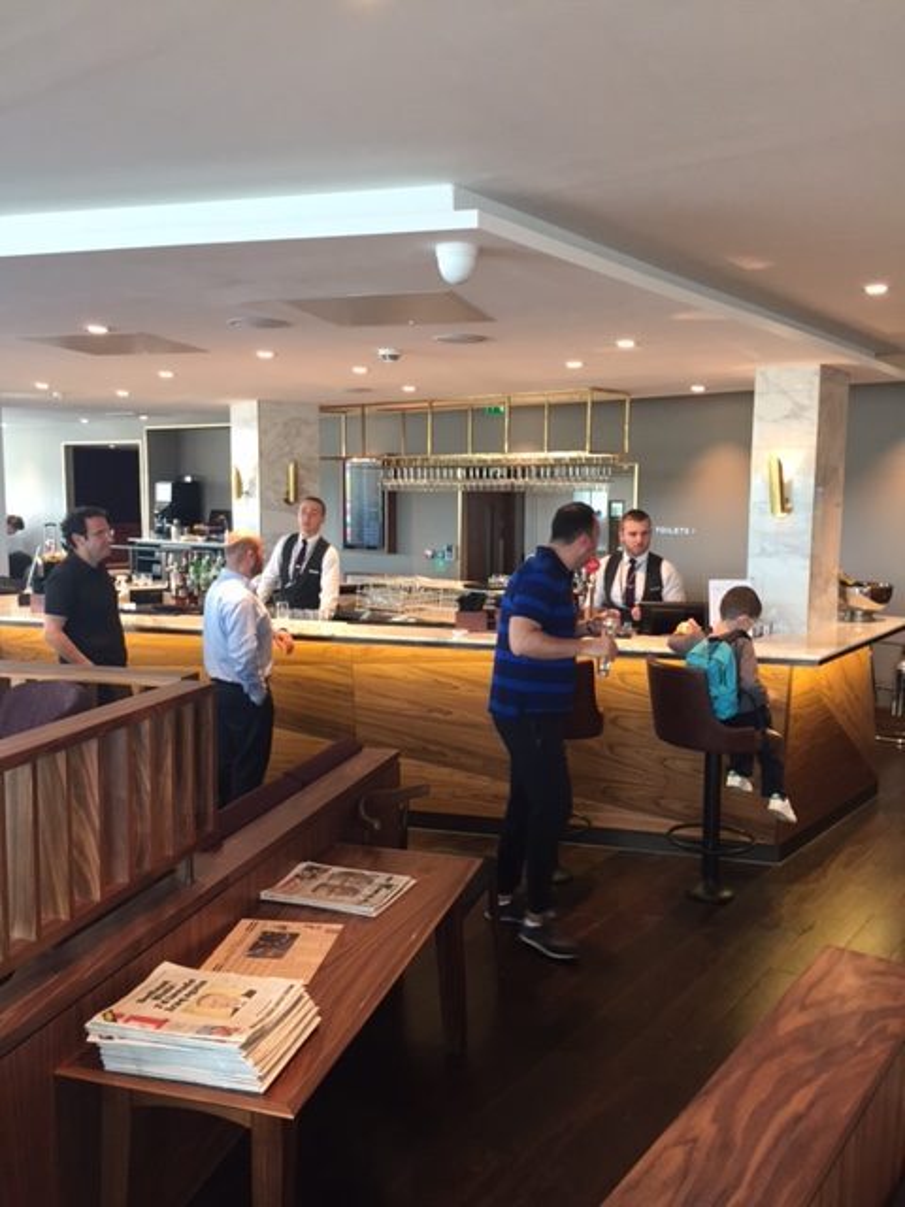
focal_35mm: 29
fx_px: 1011
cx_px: 452
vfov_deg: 61.7
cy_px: 604
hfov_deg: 48.2
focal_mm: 4.15
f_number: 2.2
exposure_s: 1/33
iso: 64
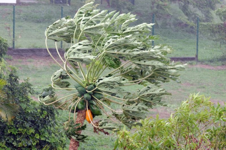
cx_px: 113
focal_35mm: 240
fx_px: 1504
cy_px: 75
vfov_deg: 5.7
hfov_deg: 8.6
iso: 400
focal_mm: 160
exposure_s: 1/200
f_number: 9
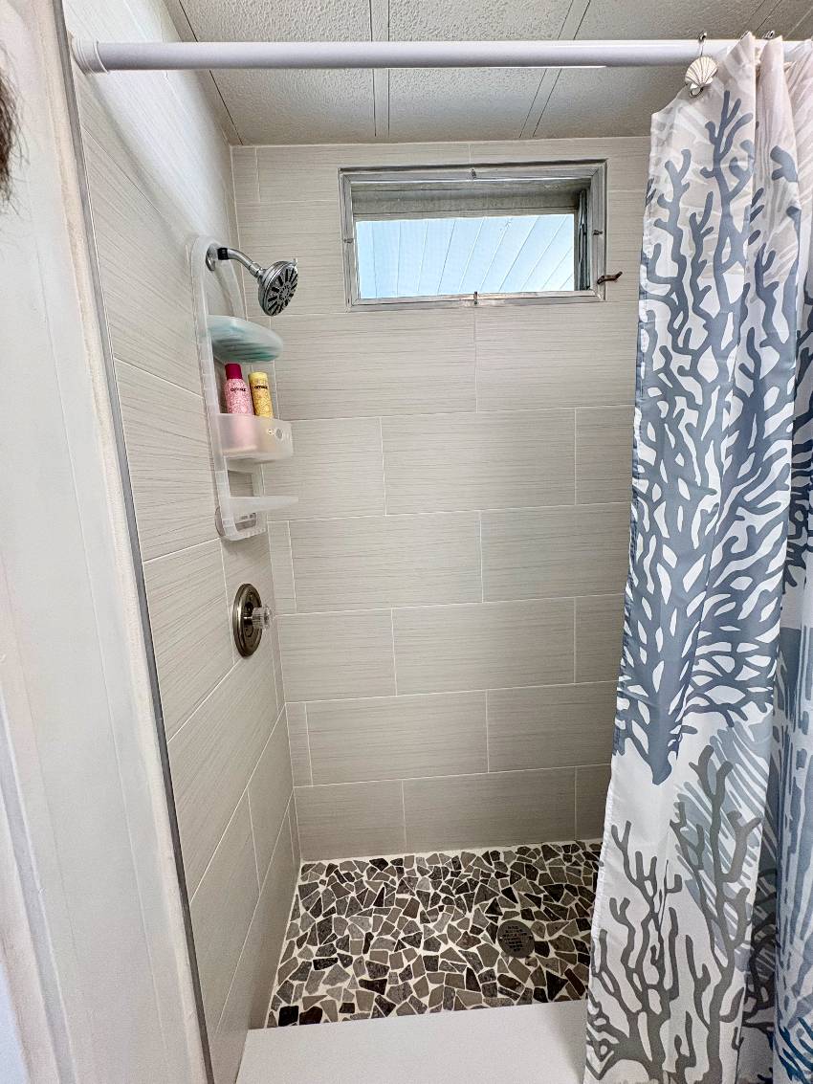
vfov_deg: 102.1
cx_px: 406
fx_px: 438
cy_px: 542
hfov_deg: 85.7
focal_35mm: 14
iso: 200
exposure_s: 1/60
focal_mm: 2.22
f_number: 2.2
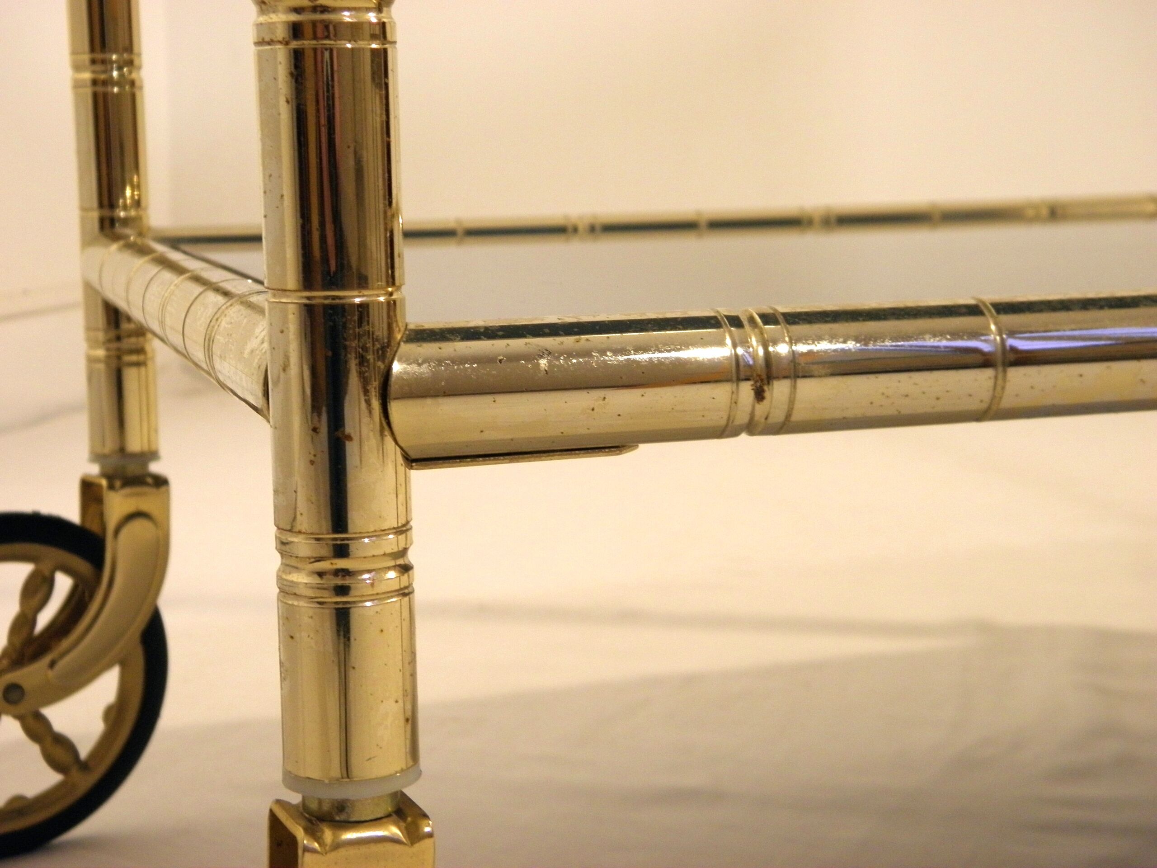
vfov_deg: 24.8
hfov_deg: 32.7
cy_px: 434
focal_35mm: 59
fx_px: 1972
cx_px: 578
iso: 200
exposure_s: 1/20
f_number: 4.1
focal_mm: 10.6
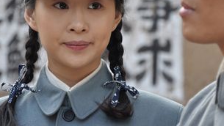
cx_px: 125
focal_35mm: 243
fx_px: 1443
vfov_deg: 5.0
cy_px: 36
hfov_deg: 8.9
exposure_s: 1/100
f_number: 5.6
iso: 500
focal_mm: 105
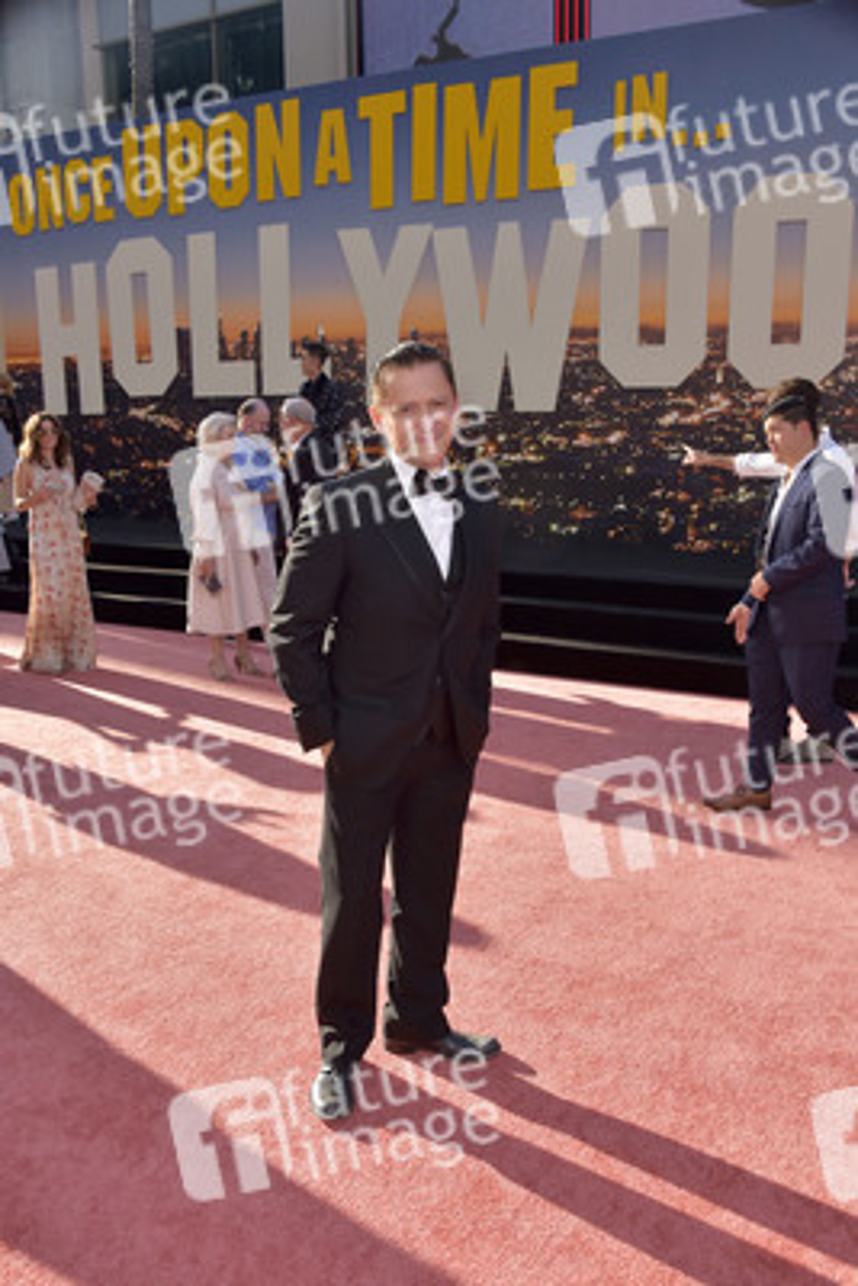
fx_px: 1000
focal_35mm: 28
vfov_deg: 65.5
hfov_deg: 46.4
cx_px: 429
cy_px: 643
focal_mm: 28
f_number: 7.1
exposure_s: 1/250
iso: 320
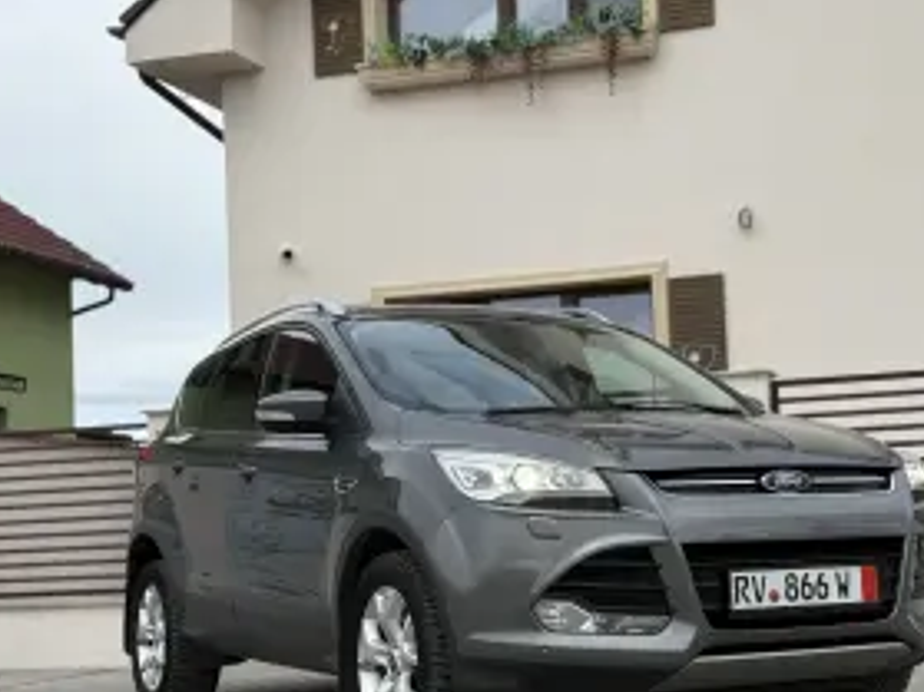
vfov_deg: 23.6
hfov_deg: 31.1
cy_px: 437
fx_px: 1654
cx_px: 570
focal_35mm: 62
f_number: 1.78
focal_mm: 6.76
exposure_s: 1/2208
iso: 64
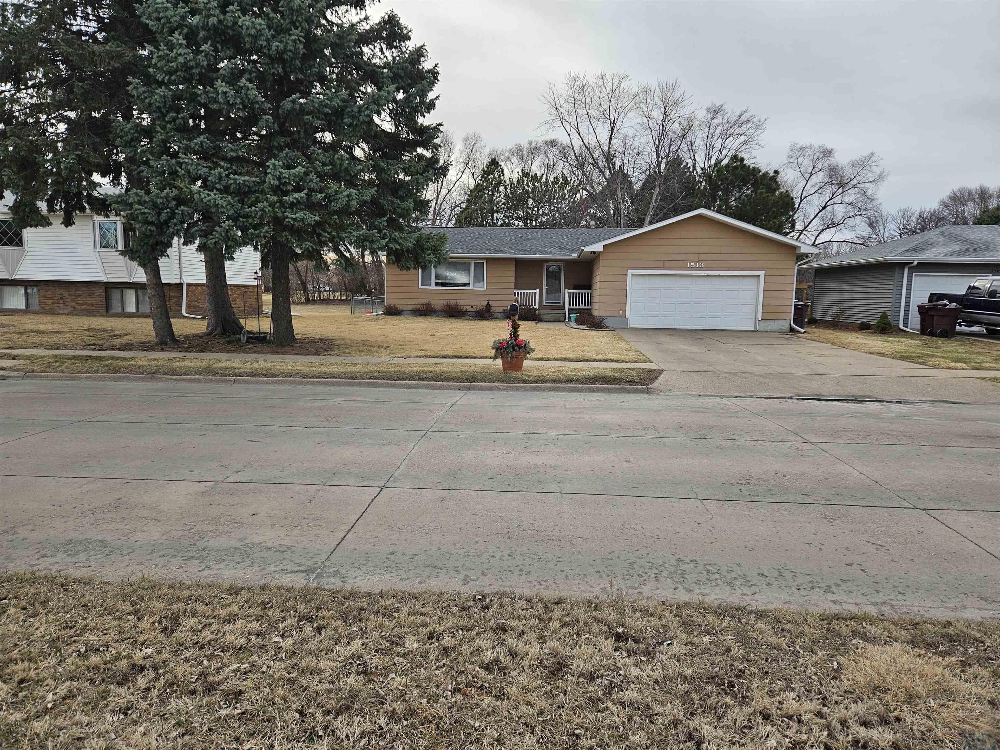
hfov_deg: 73.9
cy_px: 375
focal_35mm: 23
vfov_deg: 58.9
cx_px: 500
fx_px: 664
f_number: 1.8
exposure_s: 1/939
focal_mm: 5.4
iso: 25
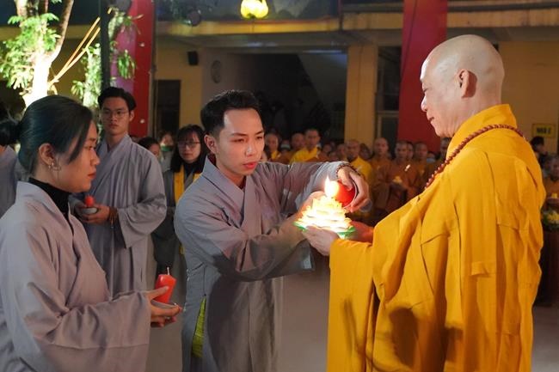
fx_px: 714
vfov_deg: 29.2
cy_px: 186
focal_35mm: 46
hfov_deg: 42.8
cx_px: 280
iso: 12800
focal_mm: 31
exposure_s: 1/100
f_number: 2.8
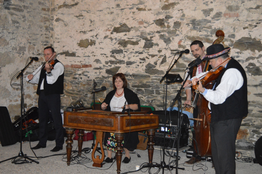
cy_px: 87
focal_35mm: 48
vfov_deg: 28.0
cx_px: 131
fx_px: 349
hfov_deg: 41.2
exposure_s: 1/60
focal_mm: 32
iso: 3200
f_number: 4.5
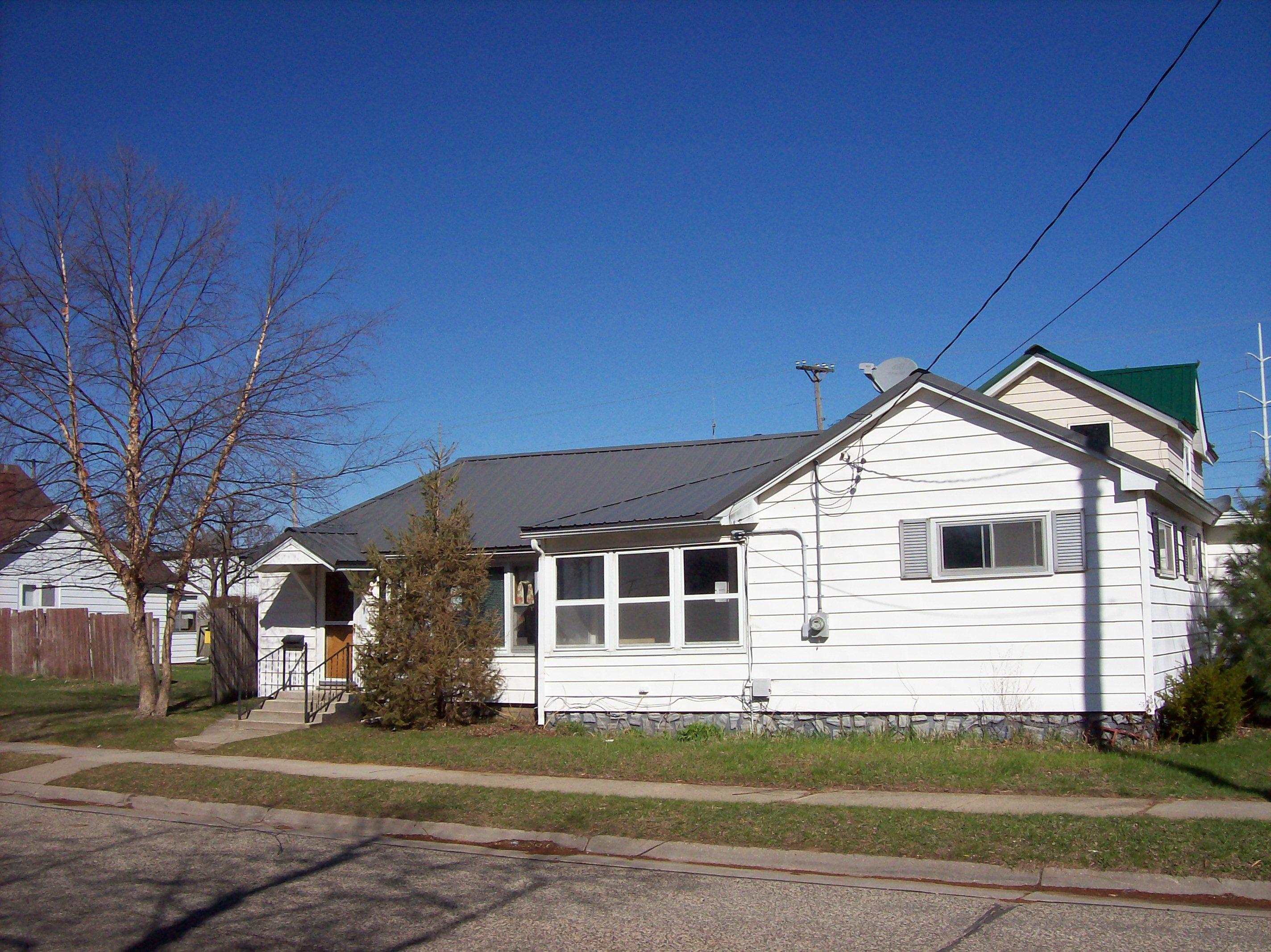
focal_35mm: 36
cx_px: 636
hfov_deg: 51.4
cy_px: 476
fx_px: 1321
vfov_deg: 39.6
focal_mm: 6
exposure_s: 1/1401
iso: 80
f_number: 4.8
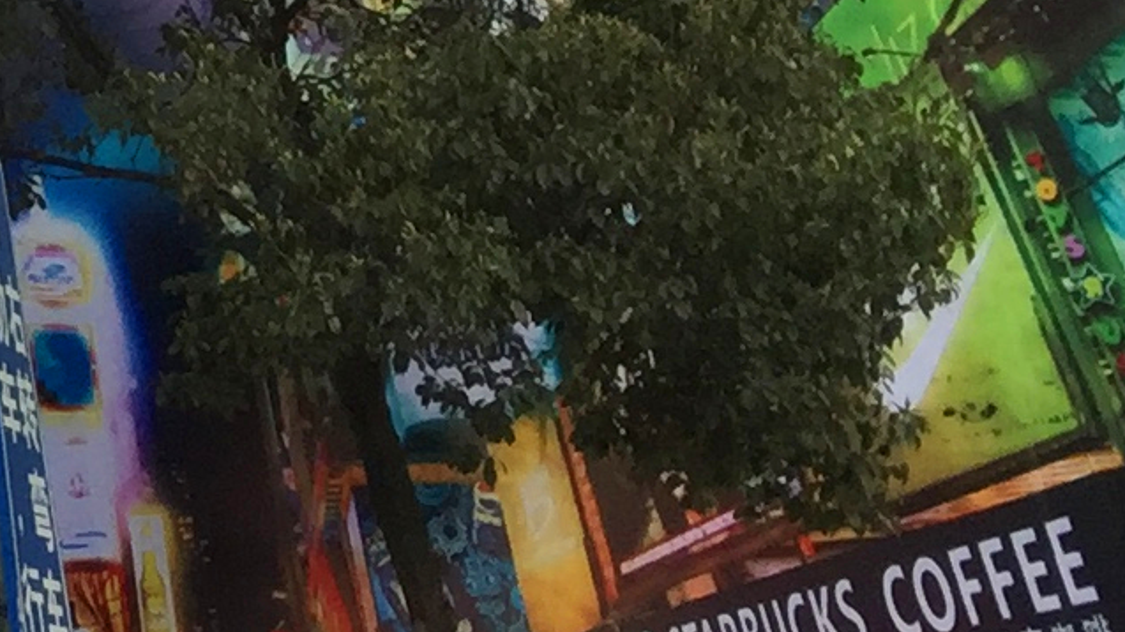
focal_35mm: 162
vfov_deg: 6.8
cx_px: -1395
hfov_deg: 11.4
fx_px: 4832
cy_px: -1181
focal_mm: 4.15
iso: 32
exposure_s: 1/860
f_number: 2.2
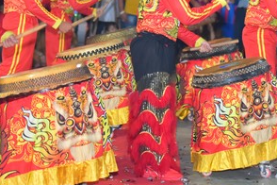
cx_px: 136
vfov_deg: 8.8
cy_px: 19
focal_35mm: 155
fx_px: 1193
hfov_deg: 13.2
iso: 2000
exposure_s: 1/200
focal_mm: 70
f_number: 2.8
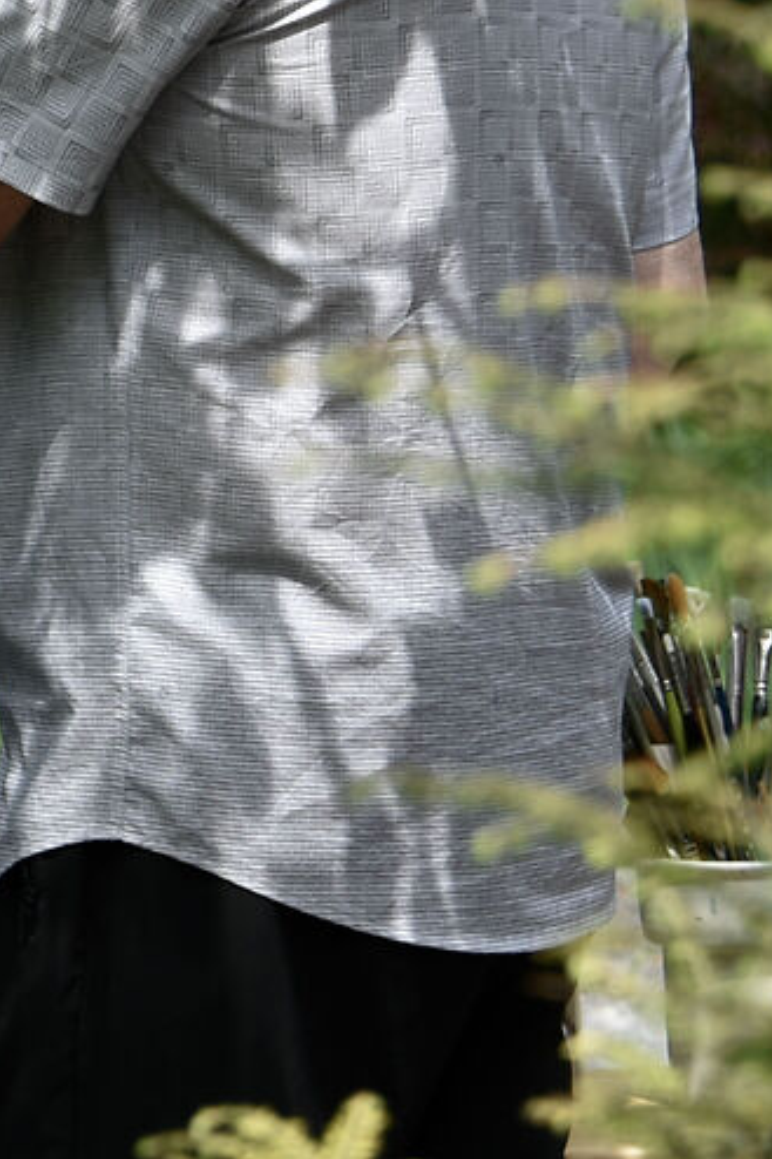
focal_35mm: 486
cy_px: -56
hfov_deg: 2.8
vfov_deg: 4.2
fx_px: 15643
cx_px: -157
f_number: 5.3
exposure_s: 1/160
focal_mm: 100
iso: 100
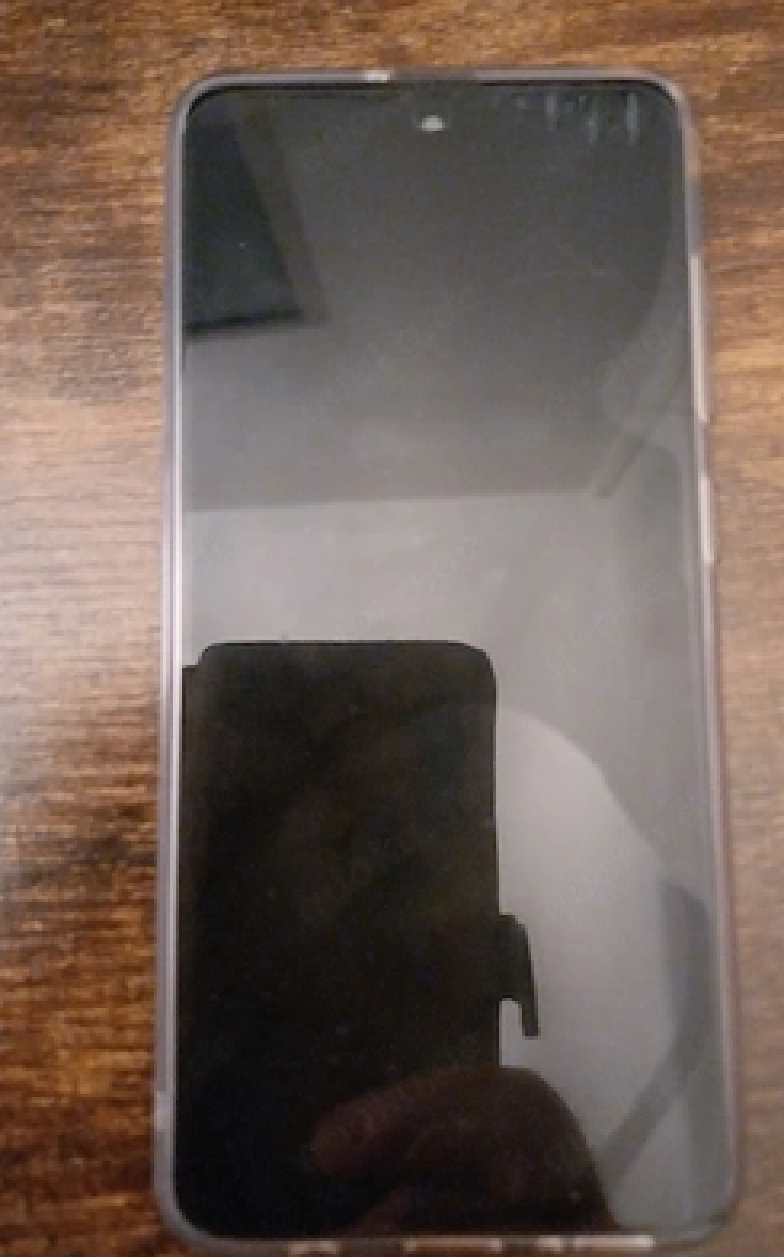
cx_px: 458
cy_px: 636
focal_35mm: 27
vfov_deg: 68.4
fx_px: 925
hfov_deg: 45.8
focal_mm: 4.65
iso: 4000
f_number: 1.8
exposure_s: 1/4
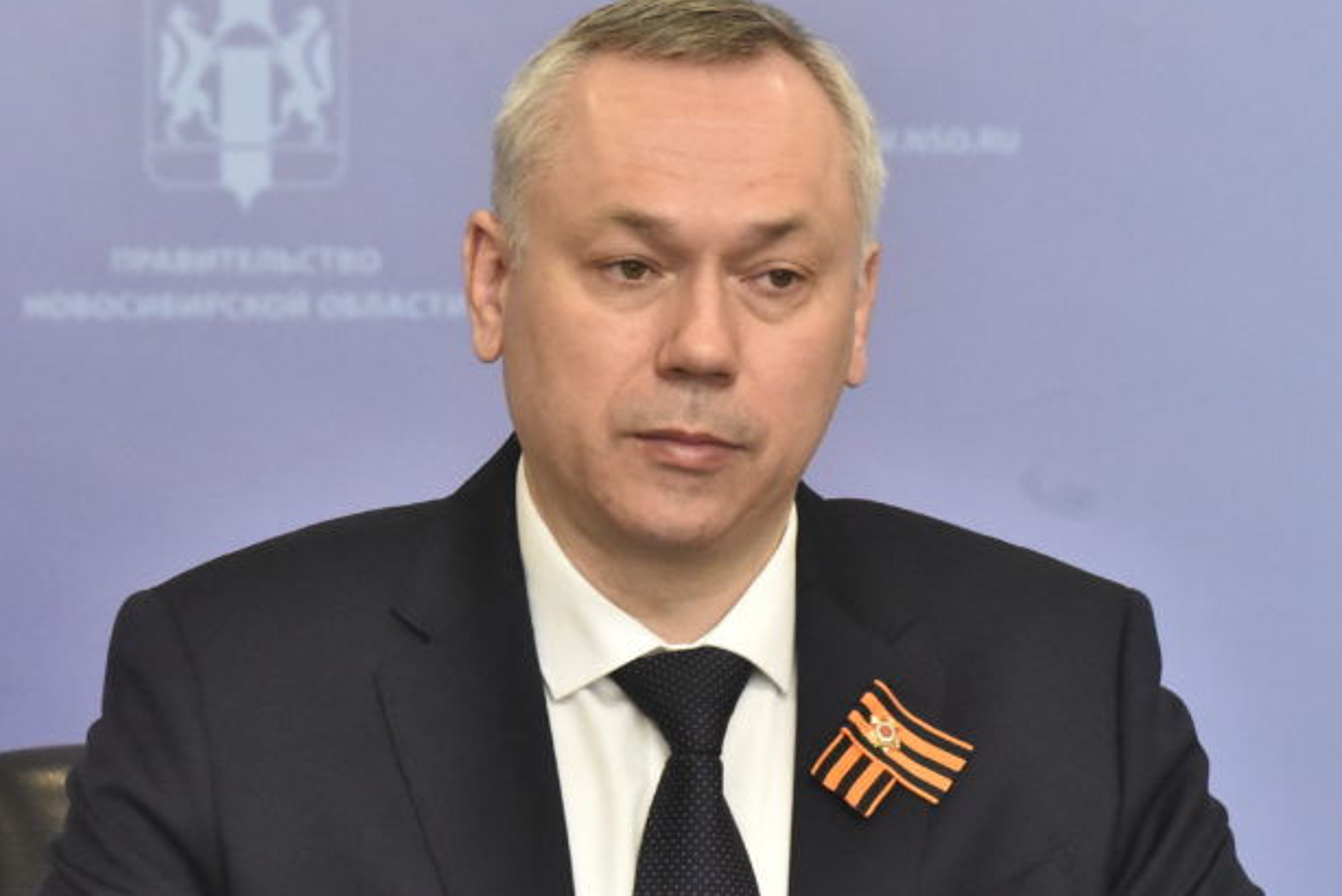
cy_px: 600
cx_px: 697
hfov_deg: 4.4
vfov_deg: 2.9
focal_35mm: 467
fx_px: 17416
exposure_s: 1/125
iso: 8000
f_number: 9
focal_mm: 280
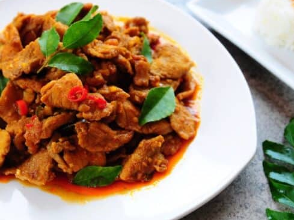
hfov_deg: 29.3
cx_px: 114
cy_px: 94
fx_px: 561
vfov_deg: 22.2
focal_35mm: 66
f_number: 4.8
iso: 160
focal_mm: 32
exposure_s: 1/30
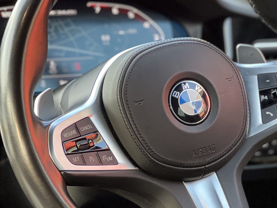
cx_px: 162
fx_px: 1216
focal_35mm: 152
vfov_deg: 9.8
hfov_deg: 13.0
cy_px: 88
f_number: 2.8
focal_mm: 9
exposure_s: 1/35
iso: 200
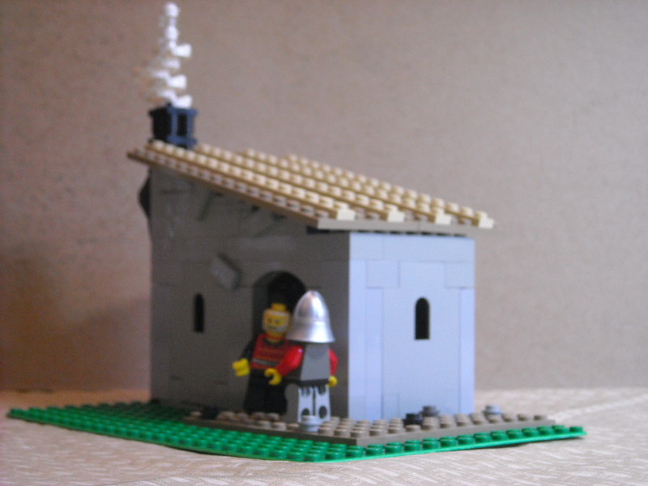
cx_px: 324
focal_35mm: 76
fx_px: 1423
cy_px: 243
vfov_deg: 19.4
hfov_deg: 25.7
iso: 383
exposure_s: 1/60
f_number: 3.9
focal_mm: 12.3
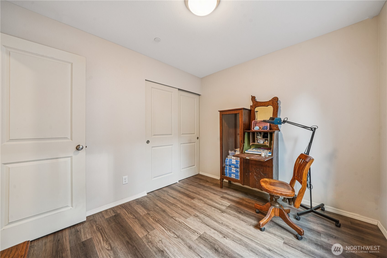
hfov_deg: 112.6
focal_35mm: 12
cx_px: 194
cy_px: 129
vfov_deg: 90.0
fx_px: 129
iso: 100
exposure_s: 1
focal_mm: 12
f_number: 8
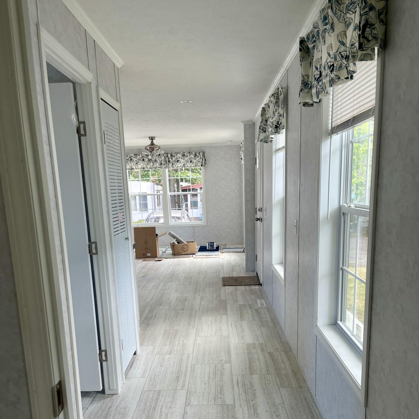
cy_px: 279
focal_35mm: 31
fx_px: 425
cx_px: 210
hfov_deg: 52.5
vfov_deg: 51.6
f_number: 1.6
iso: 50
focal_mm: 5.1
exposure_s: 1/121
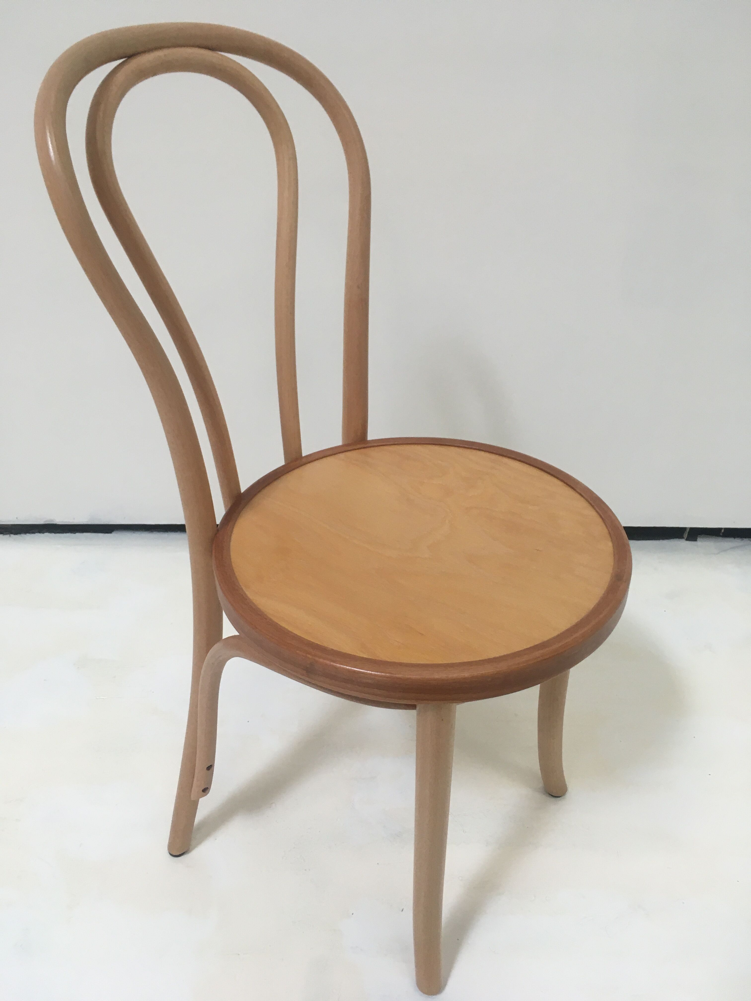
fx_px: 839
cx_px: 376
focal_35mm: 29
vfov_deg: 61.7
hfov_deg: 48.2
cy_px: 500
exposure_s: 1/33
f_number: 2.2
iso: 50
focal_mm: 4.15
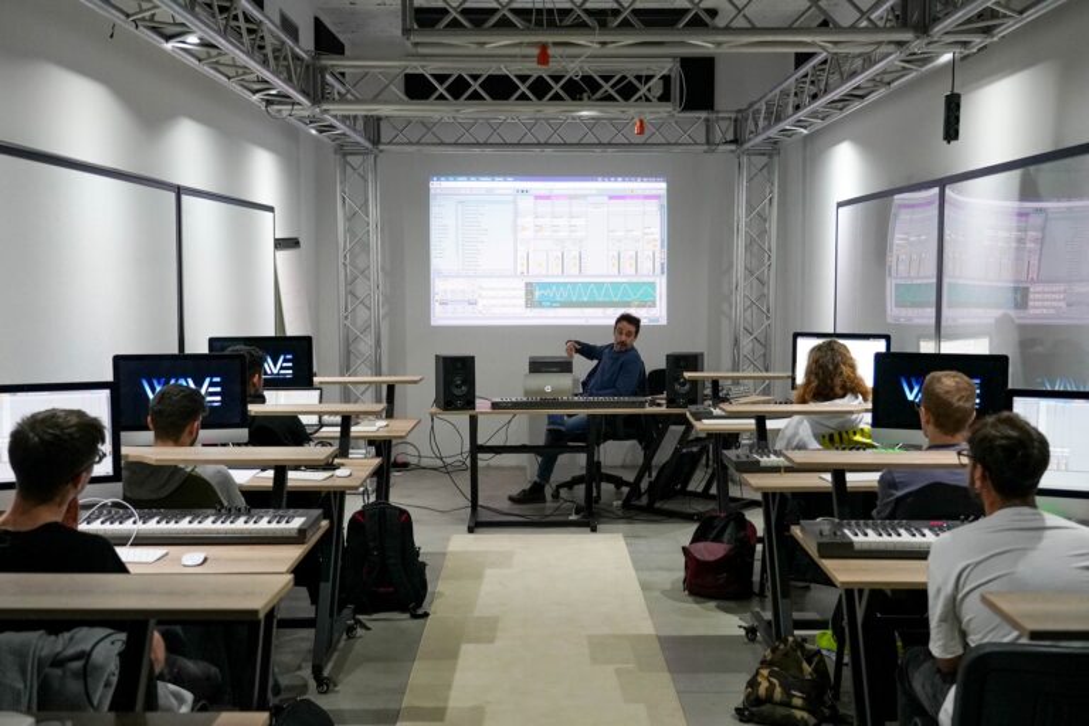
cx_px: 544
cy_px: 363
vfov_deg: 35.1
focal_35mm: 38
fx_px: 1149
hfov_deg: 50.7
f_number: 4
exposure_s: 1/160
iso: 5000
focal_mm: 38
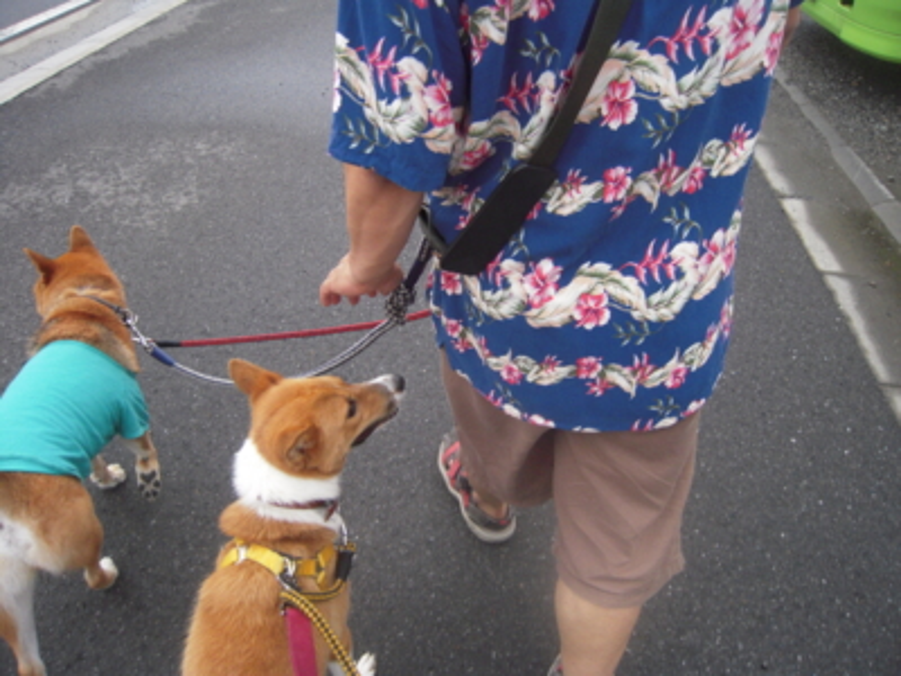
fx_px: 729
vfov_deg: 49.7
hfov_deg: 63.4
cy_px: 338
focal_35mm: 28
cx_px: 450
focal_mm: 5
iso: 400
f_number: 2.7
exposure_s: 1/200
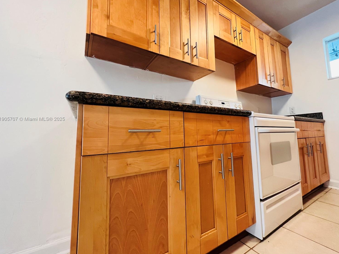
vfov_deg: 85.6
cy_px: 119
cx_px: 174
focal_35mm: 14
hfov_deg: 102.0
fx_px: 137
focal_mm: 1.57
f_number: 1.8
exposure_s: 1/60
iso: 400
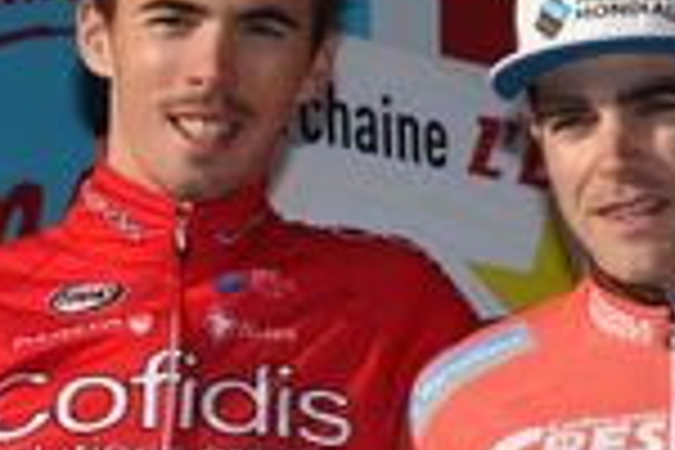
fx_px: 7574
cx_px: 675
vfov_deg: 3.4
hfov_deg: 5.1
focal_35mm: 404
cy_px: 389
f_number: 13
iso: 200
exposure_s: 1/250
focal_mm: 135
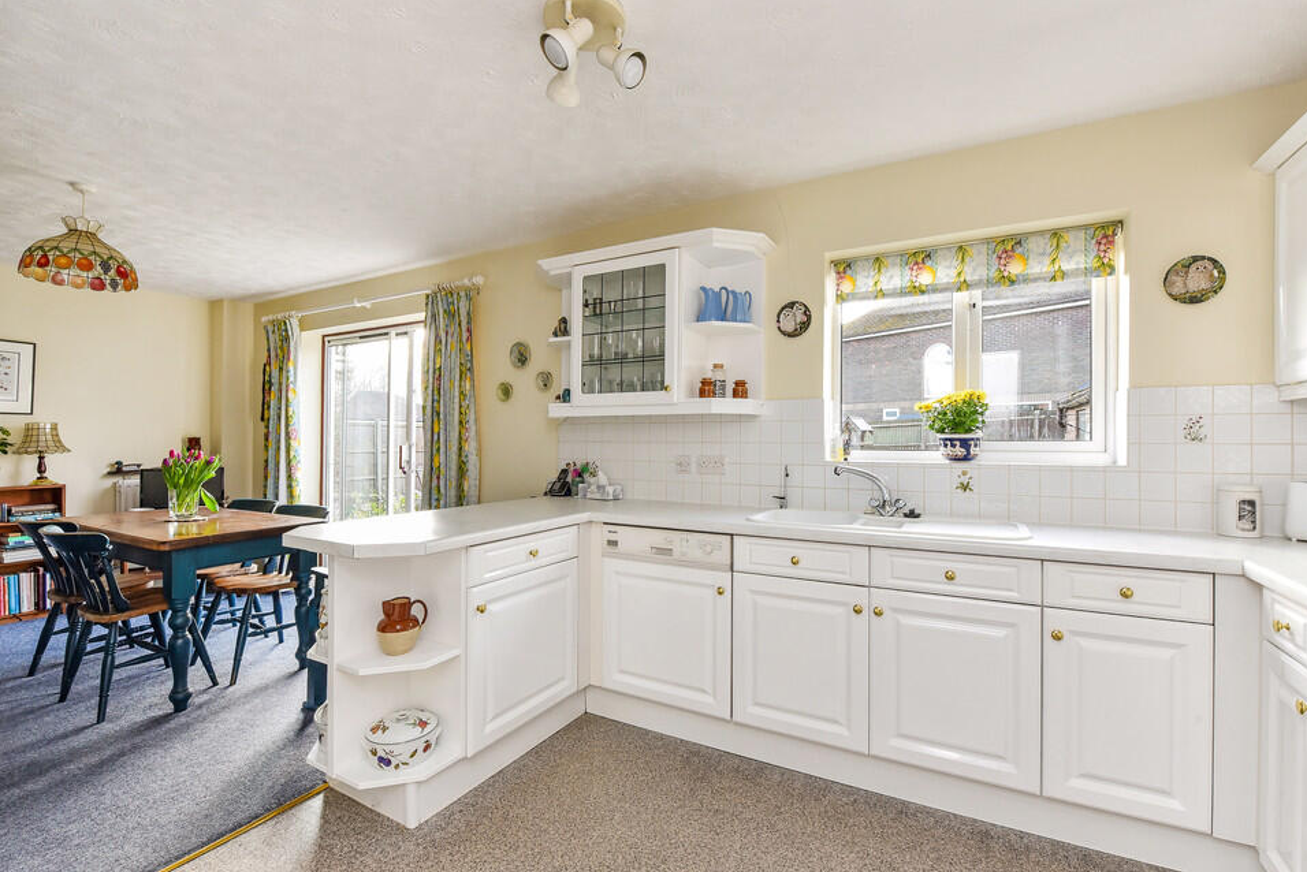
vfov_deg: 77.4
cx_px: 667
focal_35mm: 15
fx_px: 545
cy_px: 432
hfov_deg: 100.4
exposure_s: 1/25
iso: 640
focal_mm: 14
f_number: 9
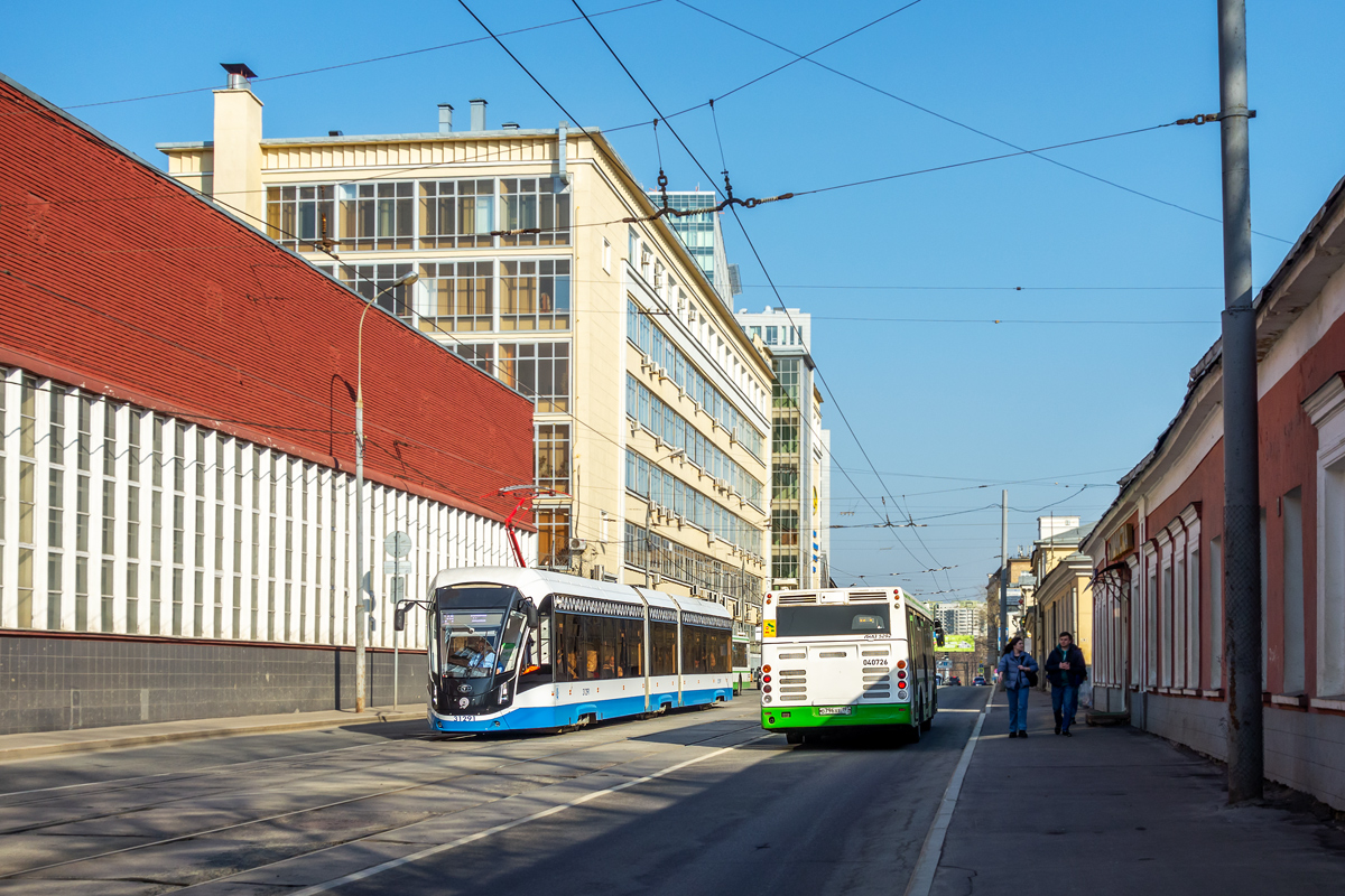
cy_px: 448
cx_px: 672
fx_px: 1569
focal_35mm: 42
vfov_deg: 31.9
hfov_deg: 46.4
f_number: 5
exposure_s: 1/640
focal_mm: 15.45
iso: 80
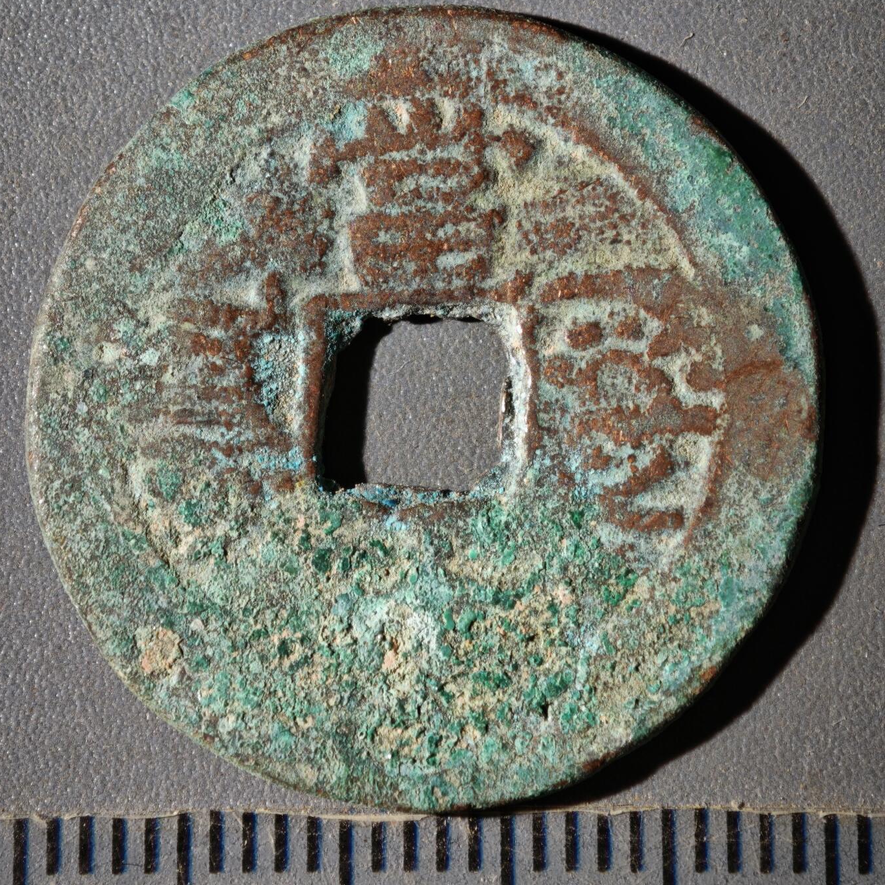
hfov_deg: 13.7
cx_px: 443
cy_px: 359
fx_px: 3673
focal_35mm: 127
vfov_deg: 13.7
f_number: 2
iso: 64
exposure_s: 1/100
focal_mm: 9
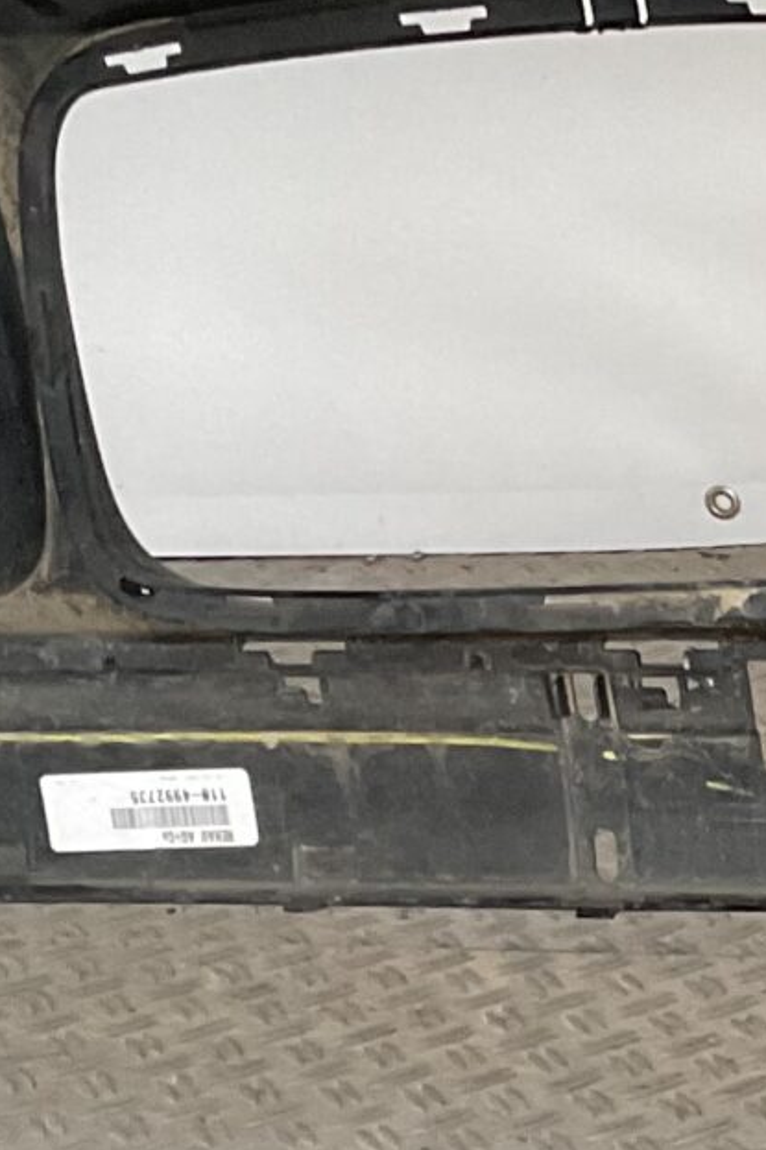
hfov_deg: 10.6
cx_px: 1233
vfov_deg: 16.4
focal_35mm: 124
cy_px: 936
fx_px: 3960
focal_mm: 3
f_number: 1.8
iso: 80
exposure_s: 1/50
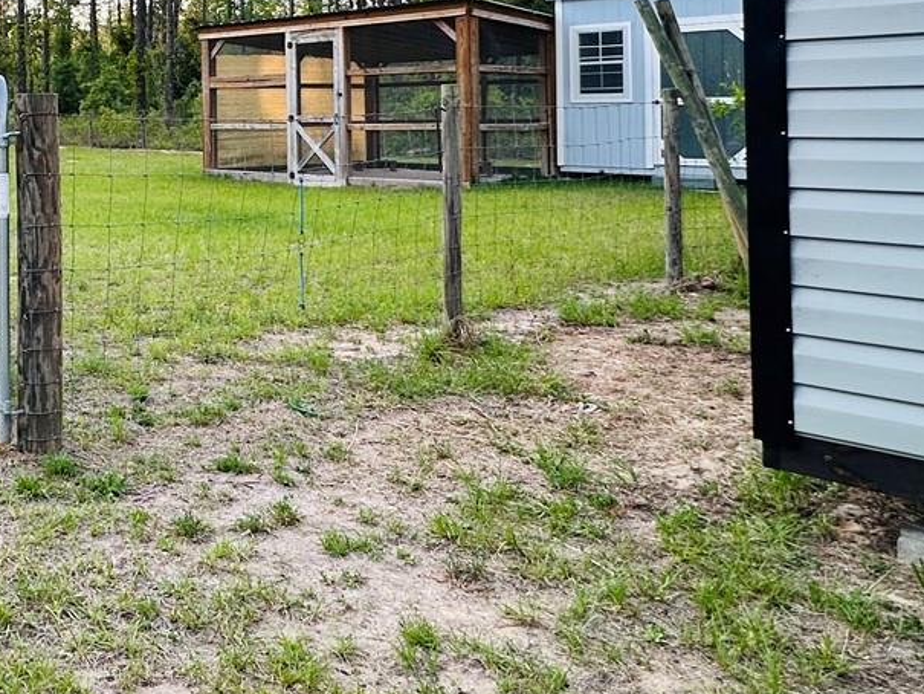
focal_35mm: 37
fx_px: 988
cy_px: 112
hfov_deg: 42.5
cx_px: -20
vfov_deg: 36.9
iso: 40
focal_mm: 2.22
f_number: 2.2
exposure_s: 1/149
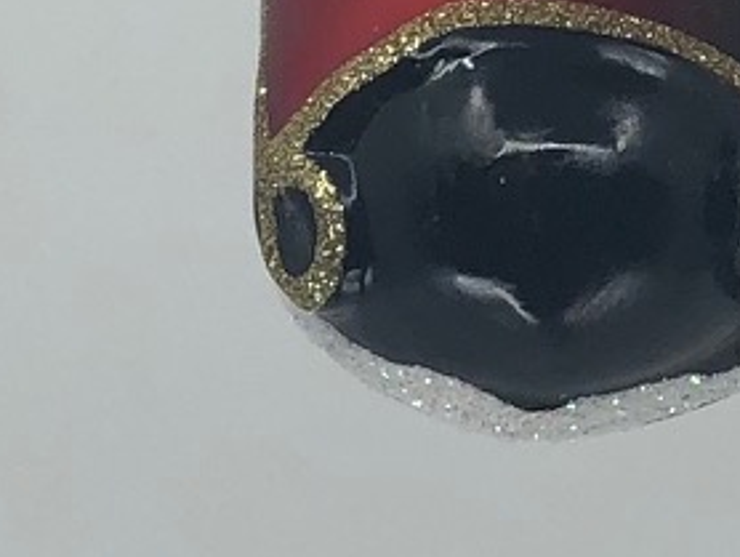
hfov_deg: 9.6
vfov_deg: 7.1
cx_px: 924
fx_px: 4343
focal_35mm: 203
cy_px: -578
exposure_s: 1/533
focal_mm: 3.99
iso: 20
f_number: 1.8
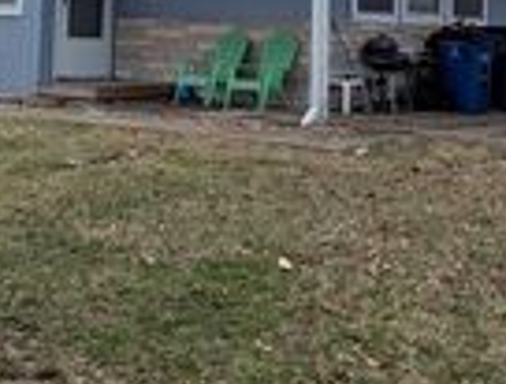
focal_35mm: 88
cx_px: 227
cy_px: -63
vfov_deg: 16.3
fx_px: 1291
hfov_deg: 22.2
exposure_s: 1/1664
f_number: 1.85
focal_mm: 6.81
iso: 38
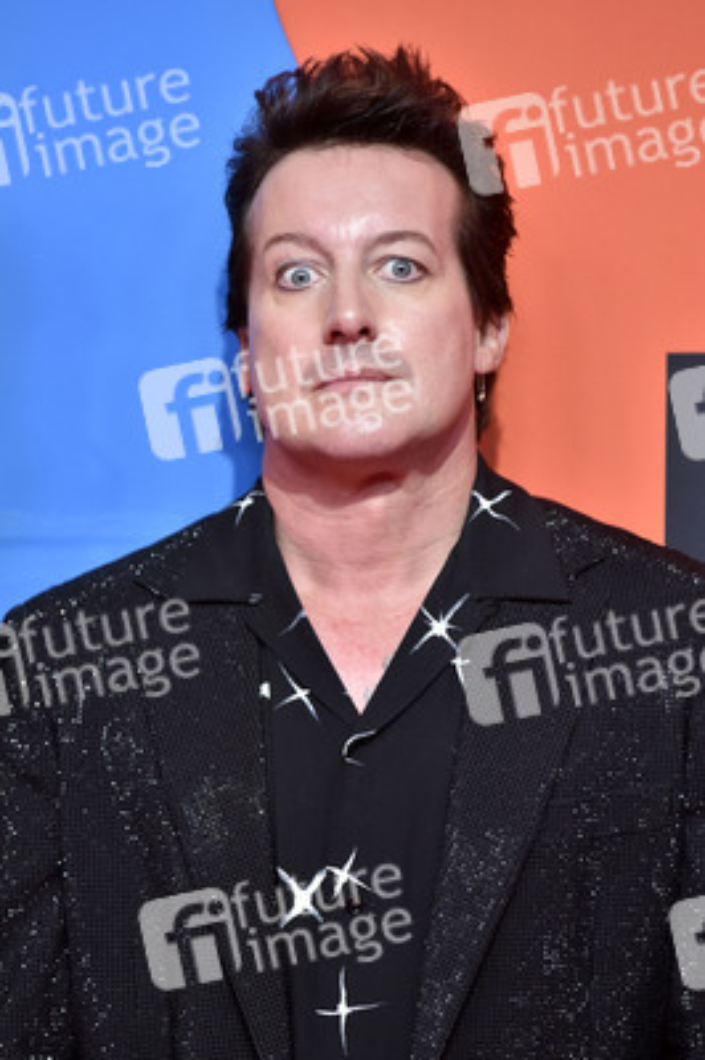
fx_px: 5885
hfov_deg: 6.9
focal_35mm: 200
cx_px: 352
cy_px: 530
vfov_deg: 10.3
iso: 2500
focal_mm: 200
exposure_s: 1/320
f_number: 3.5
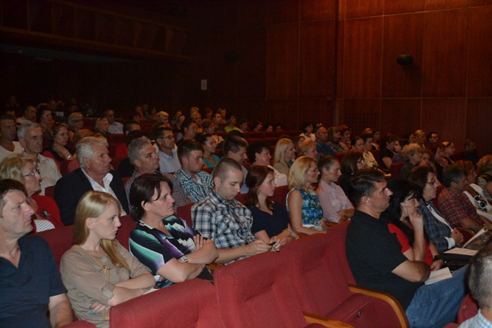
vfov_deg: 34.2
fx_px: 533
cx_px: 246
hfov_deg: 49.5
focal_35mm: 39
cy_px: 164
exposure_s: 1/60
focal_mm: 26
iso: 3200
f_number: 4.2
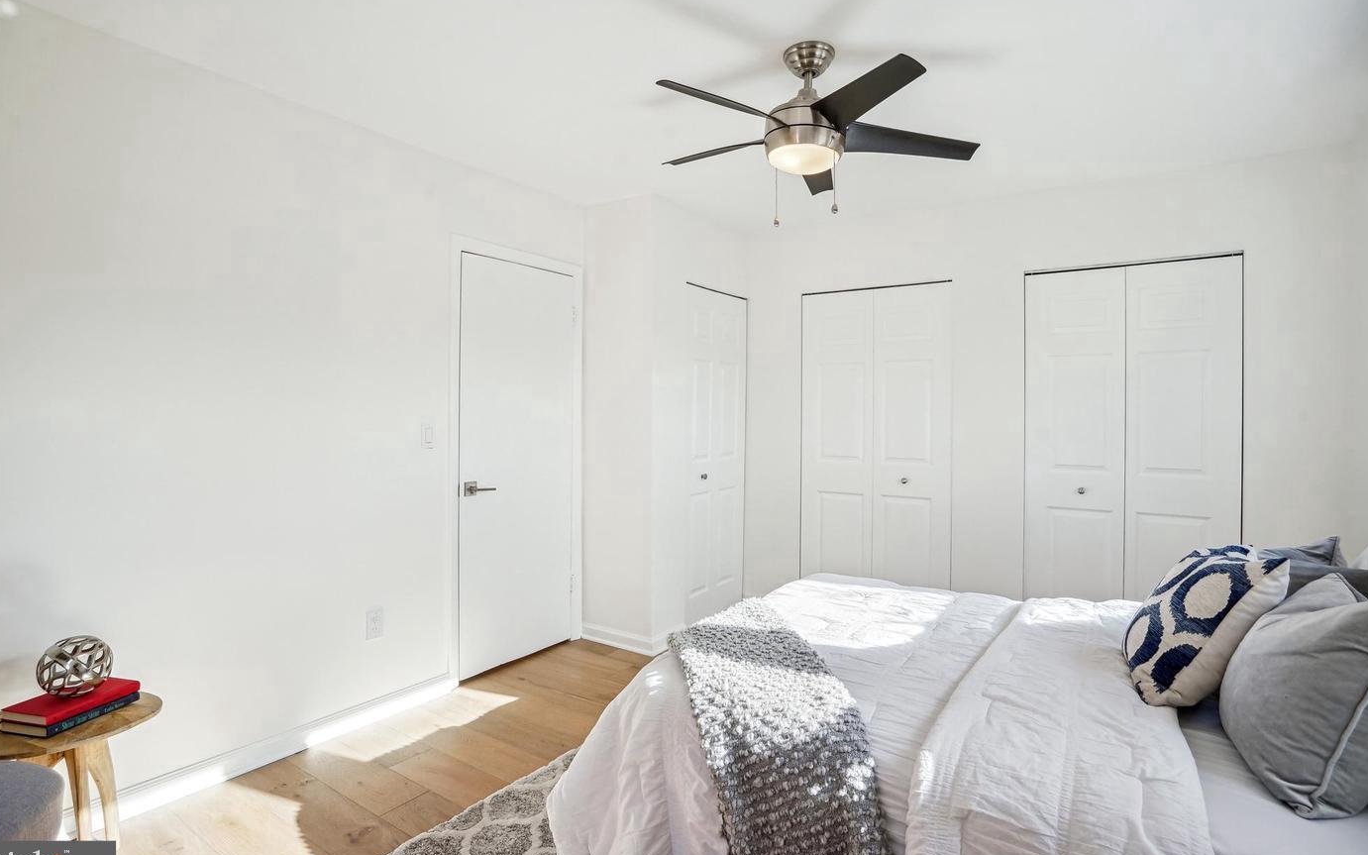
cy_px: 416
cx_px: 675
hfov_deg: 94.4
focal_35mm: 17
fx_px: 634
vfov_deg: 68.0
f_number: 9
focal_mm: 16
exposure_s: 1/320
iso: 500
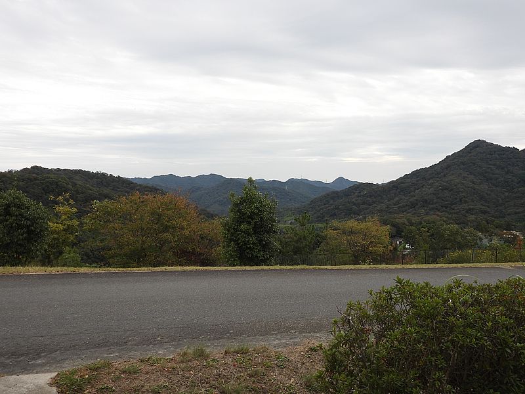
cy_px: 197
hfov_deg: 55.4
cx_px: 262
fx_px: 500
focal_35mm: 33
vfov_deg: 42.9
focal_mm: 5.9
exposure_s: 1/400
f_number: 3.2
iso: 100
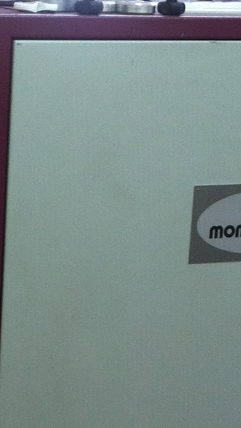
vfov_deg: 14.8
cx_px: 5
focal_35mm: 144
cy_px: 359
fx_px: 1634
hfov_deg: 8.4
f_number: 2.8
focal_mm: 3.85
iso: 80
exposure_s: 1/24
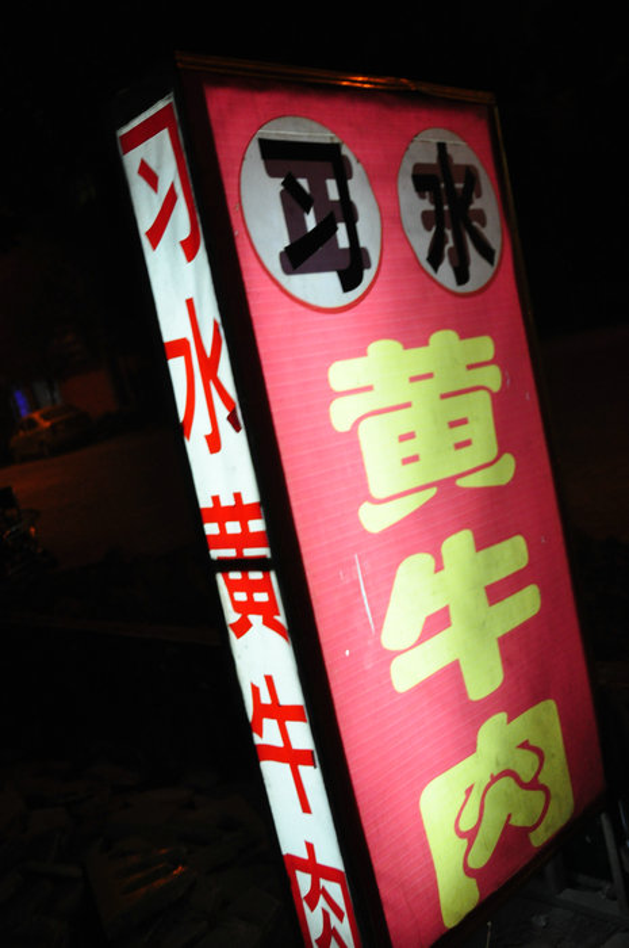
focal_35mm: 36
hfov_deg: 36.8
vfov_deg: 53.2
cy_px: 474
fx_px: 946
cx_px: 314
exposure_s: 1/30
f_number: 3.8
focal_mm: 24
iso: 900
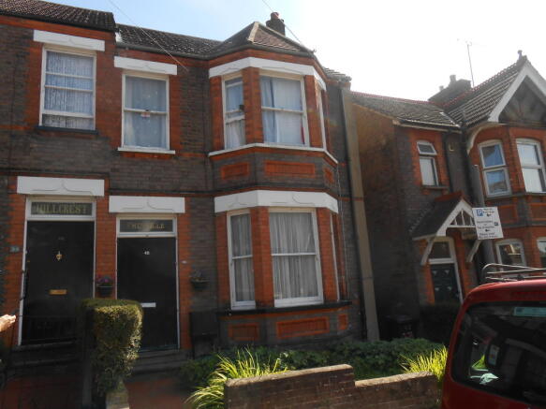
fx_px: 410
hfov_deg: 67.3
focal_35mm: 26
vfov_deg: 53.0
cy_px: 204
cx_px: 273
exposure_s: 1/400
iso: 80
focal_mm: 4.6
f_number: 3.5
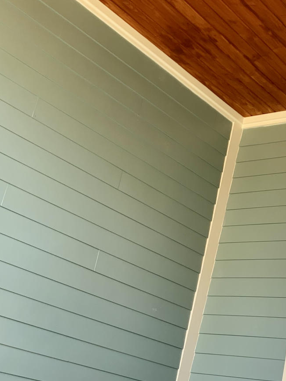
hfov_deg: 23.5
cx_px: 277
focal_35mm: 60
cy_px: 187
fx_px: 661
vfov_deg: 32.2
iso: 50
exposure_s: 1/121
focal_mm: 4.25
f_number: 1.8
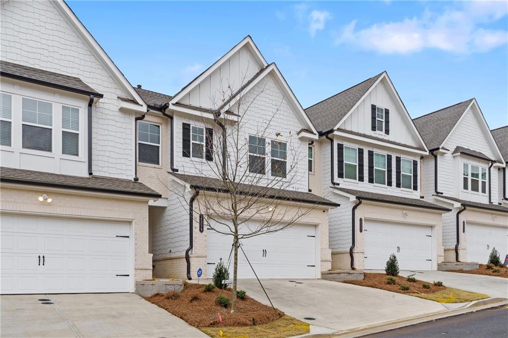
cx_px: 254
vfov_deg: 42.9
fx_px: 430
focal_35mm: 30
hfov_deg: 61.1
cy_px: 169
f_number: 14
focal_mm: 30.5
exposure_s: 1/100
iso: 1250
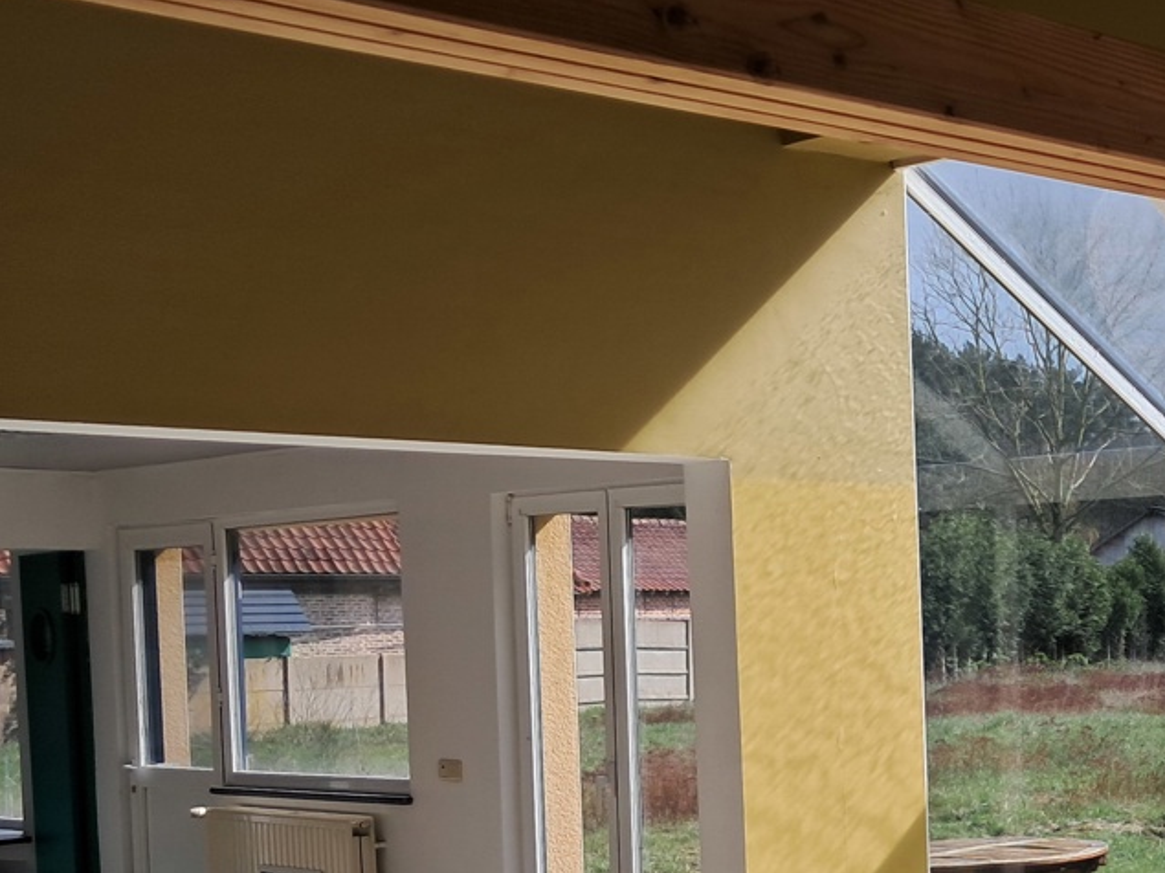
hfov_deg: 26.1
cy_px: 726
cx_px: 1319
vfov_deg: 21.3
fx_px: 2288
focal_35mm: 68
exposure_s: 1/246
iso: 50
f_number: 1.8
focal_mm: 4
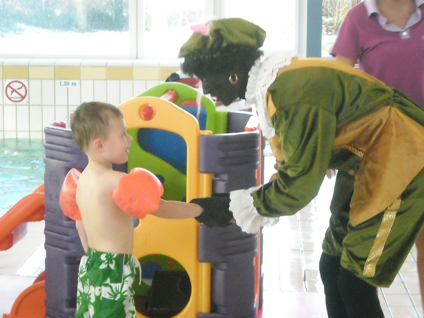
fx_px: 1286
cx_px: 212
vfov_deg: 14.1
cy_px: 159
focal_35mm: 105
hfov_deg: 18.7
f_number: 4.7
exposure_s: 1/35
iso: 800
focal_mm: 17.1
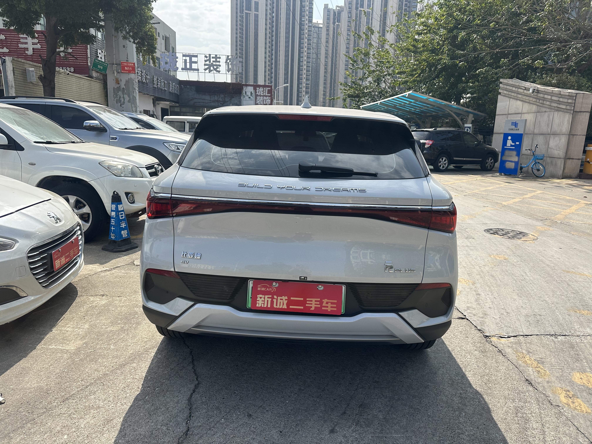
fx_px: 410
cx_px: 296
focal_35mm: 24
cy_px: 222
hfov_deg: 71.6
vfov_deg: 56.8
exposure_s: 1/4016
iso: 80
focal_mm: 6.86
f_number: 1.78
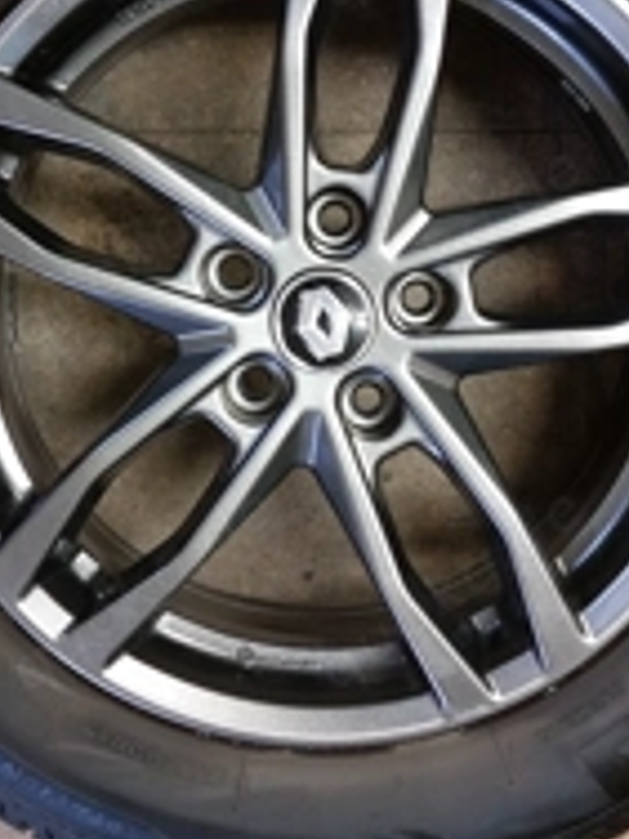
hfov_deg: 28.6
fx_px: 1236
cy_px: 317
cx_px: 303
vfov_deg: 37.3
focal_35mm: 51
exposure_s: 1/50
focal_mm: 5.23
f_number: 1.8
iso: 400
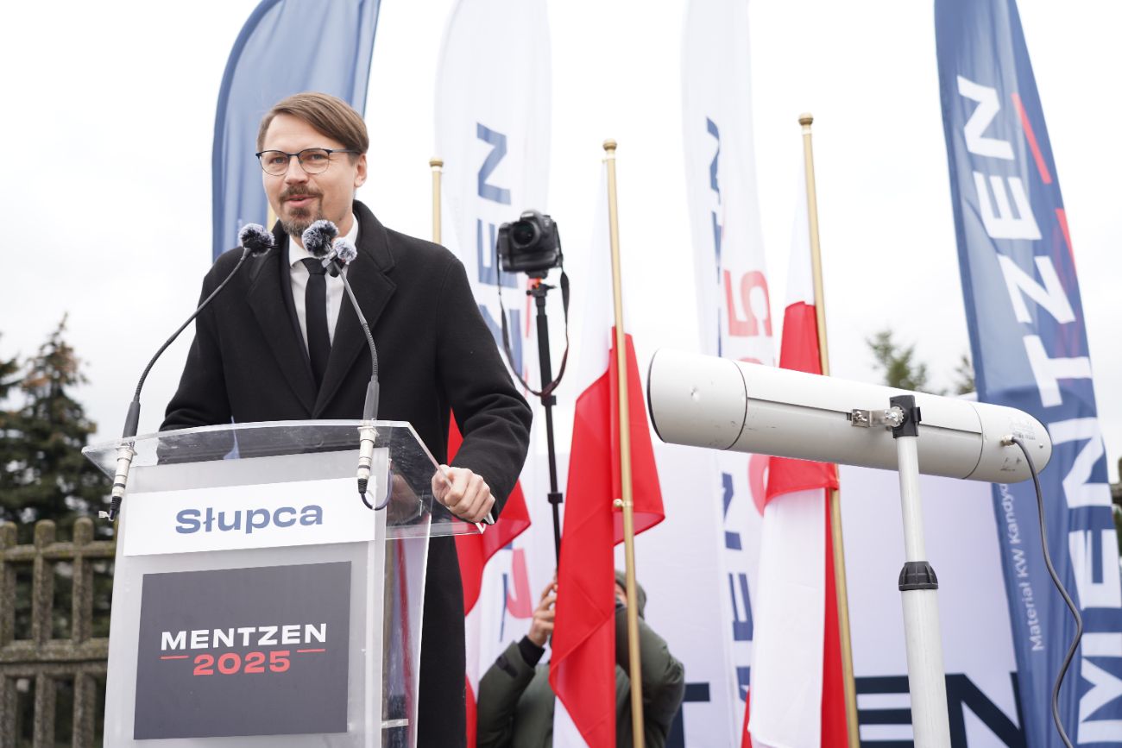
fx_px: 1558
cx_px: 561
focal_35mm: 50
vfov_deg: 27.0
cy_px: 374
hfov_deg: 39.6
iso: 125
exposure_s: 1/100
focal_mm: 50
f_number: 4
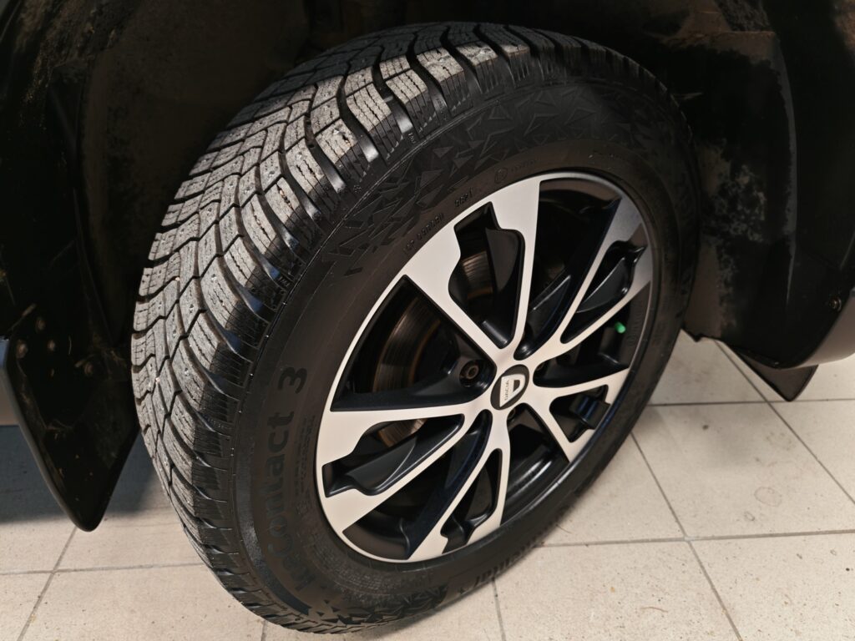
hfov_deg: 73.9
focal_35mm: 23
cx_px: 428
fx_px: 568
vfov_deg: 58.9
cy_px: 320
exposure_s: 1/50
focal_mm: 5.4
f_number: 1.6
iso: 125
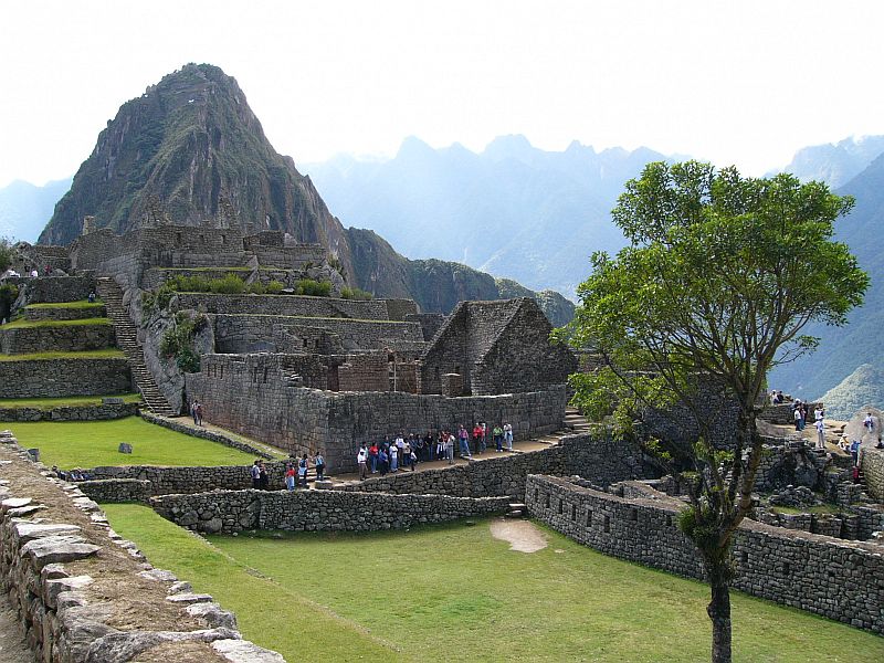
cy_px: 332
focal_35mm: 36
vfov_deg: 39.7
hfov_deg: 51.4
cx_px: 442
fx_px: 919
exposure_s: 1/125
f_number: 4
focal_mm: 6
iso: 50
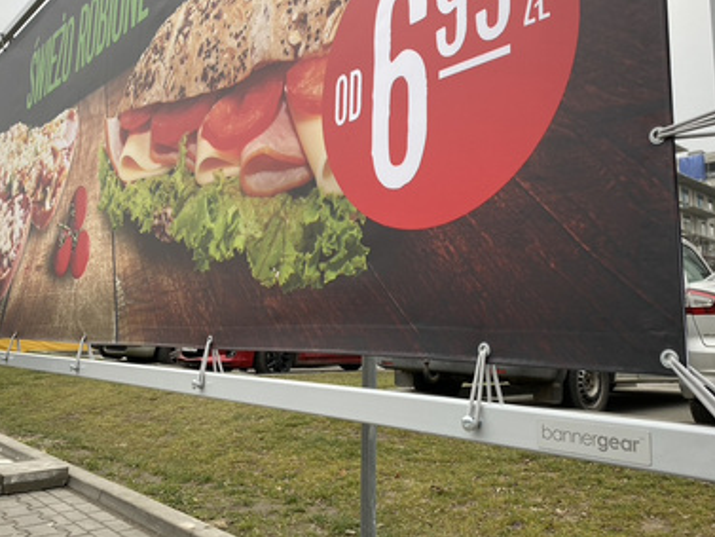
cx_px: 376
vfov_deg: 45.3
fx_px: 641
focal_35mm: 31
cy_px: 228
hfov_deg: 58.3
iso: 40
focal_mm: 4.25
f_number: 1.8
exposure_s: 1/122
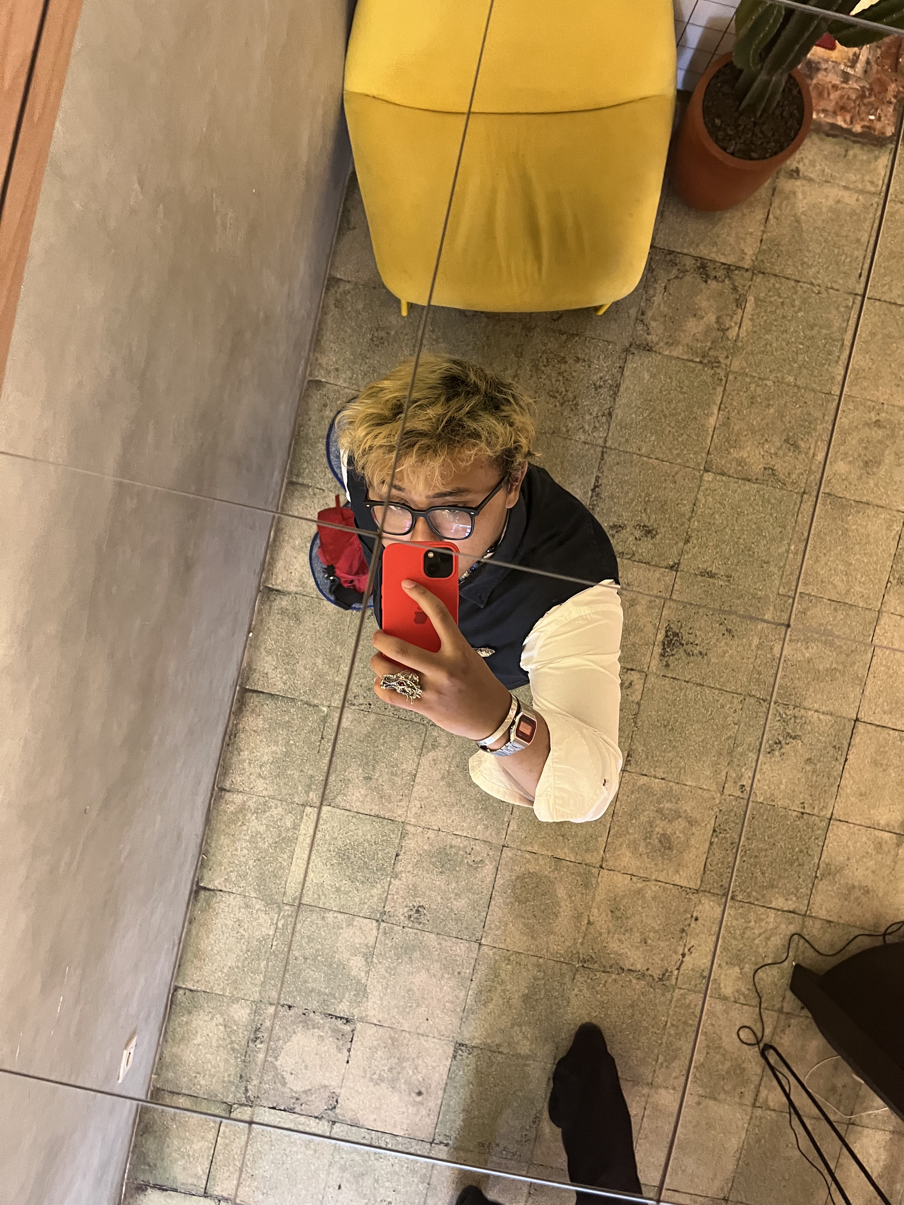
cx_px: 452
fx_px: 905
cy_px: 602
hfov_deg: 53.1
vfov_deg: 67.3
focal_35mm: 26
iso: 320
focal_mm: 5.1
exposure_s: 1/50
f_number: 1.6
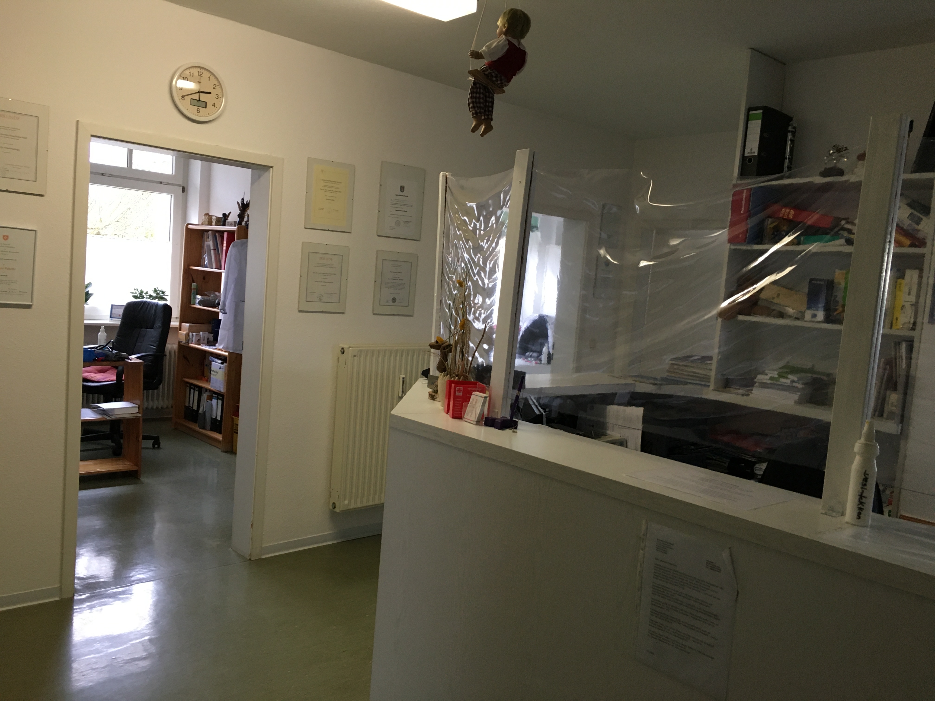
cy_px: 350
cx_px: 468
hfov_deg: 61.7
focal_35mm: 29
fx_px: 783
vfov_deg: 48.2
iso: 125
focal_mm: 4.15
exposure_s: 1/33
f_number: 2.2
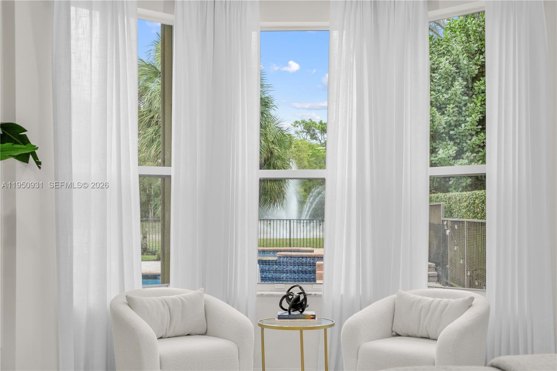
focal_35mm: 50
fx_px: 773
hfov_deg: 39.6
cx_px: 278
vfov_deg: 27.0
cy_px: 186
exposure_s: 1/30
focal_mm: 50
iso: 500
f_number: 8
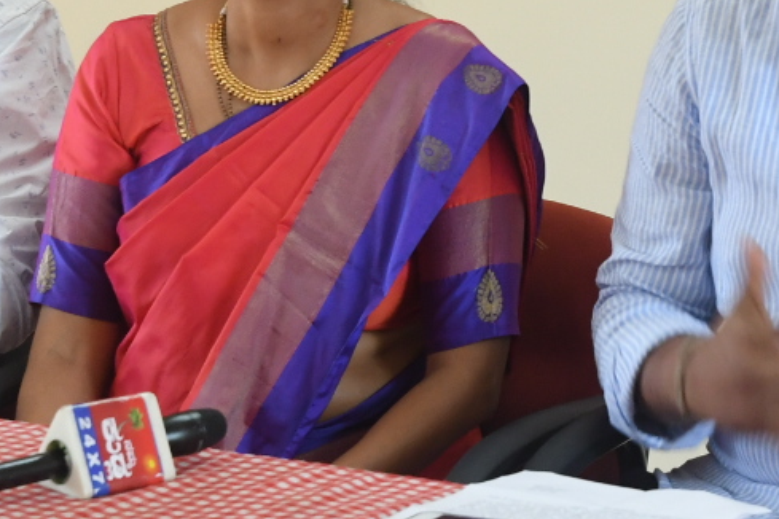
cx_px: 744
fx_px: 3657
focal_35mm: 169
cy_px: -126
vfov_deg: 8.0
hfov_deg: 12.0
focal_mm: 34
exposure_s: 1/60
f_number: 5.6
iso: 1250
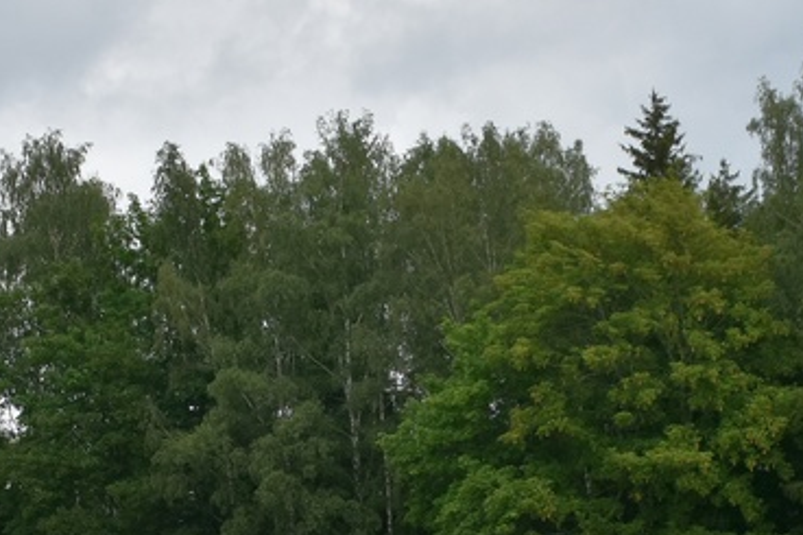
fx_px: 2511
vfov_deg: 12.0
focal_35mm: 113
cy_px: 579
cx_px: 417
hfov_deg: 18.2
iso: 250
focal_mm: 23
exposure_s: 1/400
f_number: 10
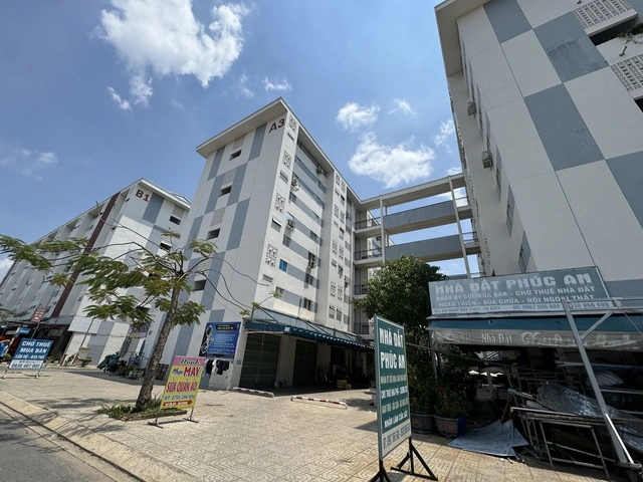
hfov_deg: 102.1
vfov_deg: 85.7
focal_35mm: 14
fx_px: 260
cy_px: 241
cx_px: 322
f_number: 2.2
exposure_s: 1/3247
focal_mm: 2.22
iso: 50
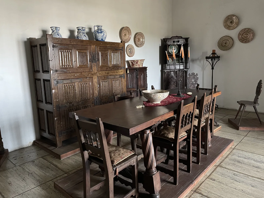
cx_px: 132
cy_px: 99
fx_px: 198
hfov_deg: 67.3
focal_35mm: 26
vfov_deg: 53.1
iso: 640
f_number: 1.6
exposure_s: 1/30
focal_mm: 4.2
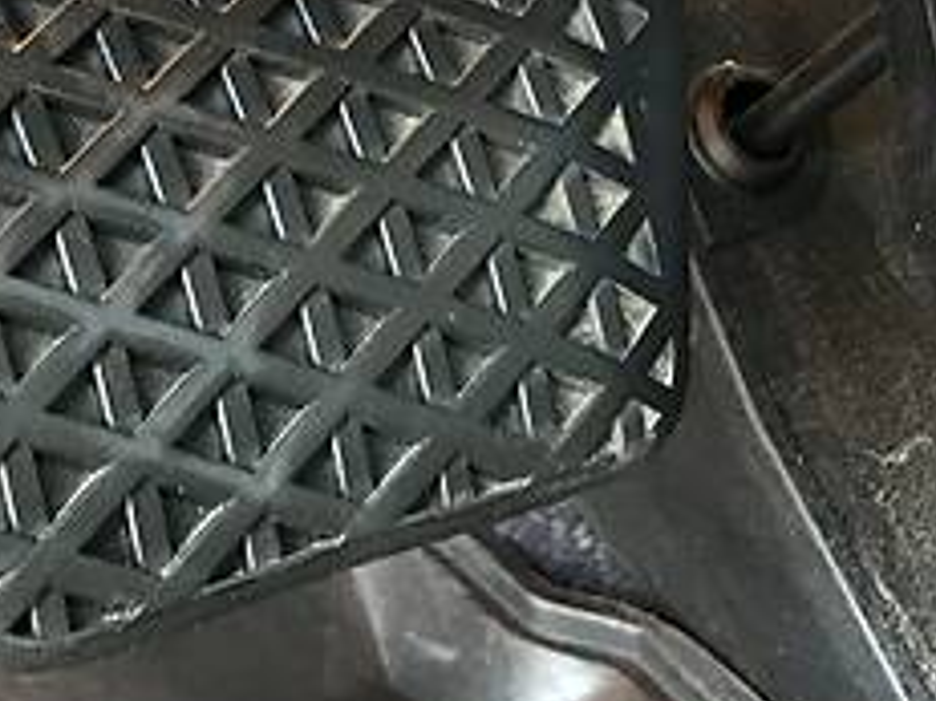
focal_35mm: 97
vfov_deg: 15.2
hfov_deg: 20.2
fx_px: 2621
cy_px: 162
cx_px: 616
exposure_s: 1/7
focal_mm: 4
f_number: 1.8
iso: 80
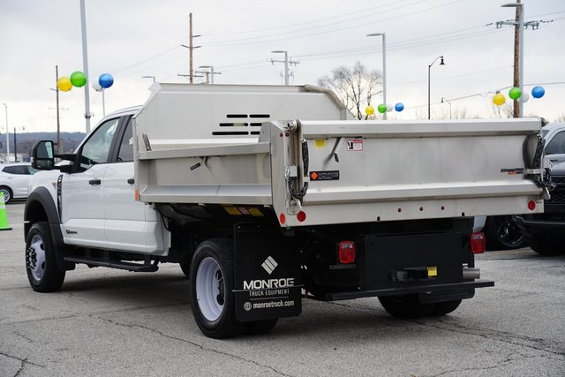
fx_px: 1130
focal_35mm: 72
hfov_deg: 28.1
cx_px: 282
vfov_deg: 18.9
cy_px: 188
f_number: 8
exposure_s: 1/100
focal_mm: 72
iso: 100
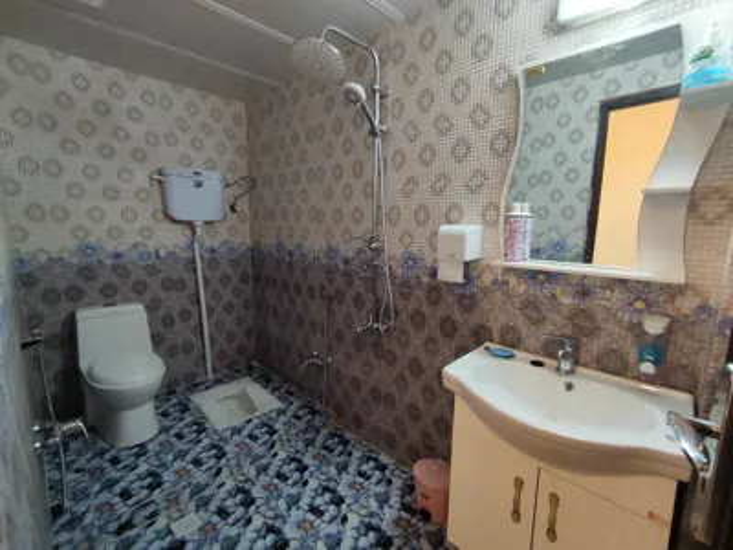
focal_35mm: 16
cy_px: 275
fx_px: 339
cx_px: 366
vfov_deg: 78.1
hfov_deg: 94.5
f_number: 2.2
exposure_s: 1/33
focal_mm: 1.65
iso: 131
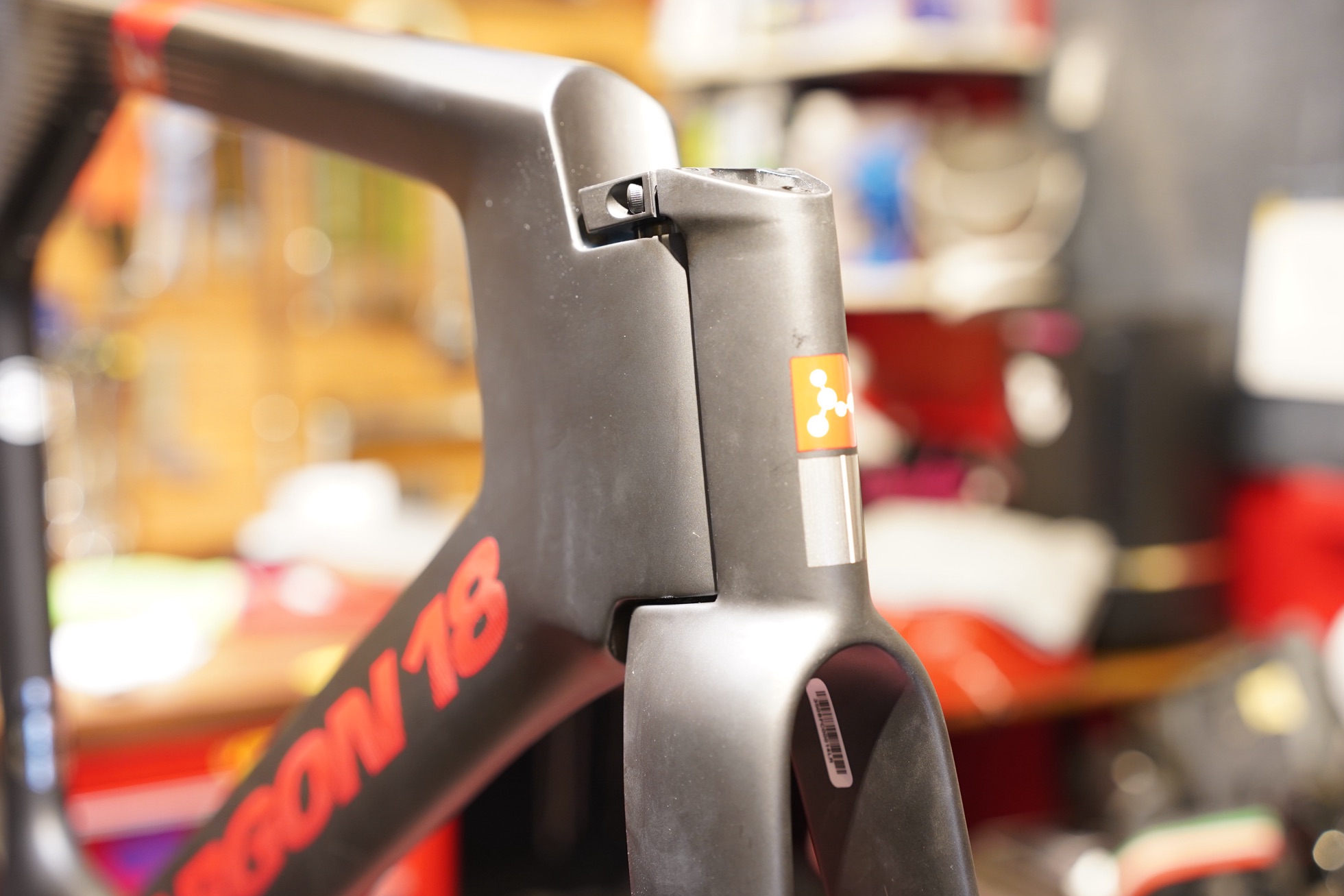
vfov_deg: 26.5
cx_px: 674
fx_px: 1904
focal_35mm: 51
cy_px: 445
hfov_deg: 38.9
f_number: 3.2
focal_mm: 50
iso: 1250
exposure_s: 1/50
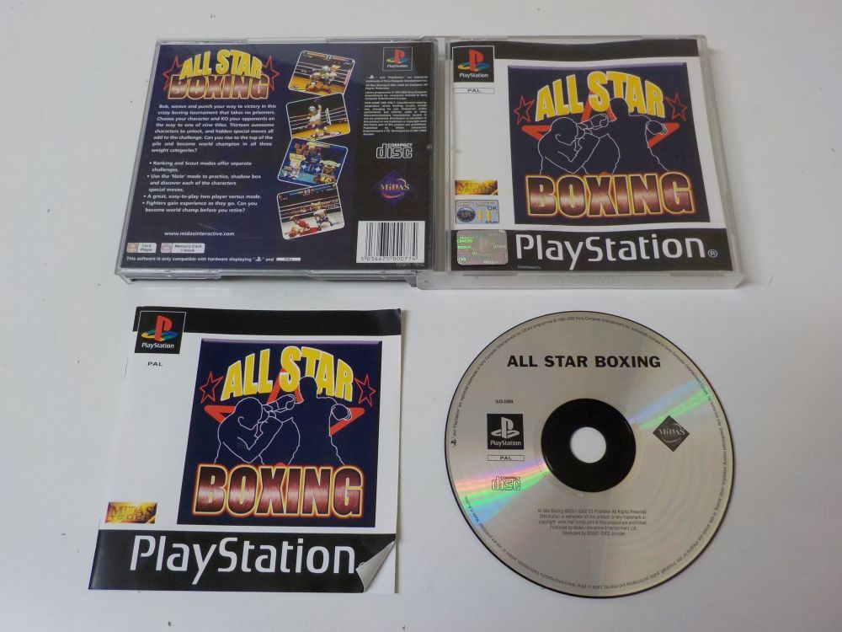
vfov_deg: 46.8
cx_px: 421
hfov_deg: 60.0
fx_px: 730
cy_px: 316
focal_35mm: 30
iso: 160
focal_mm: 4.1
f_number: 3.3
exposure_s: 1/30
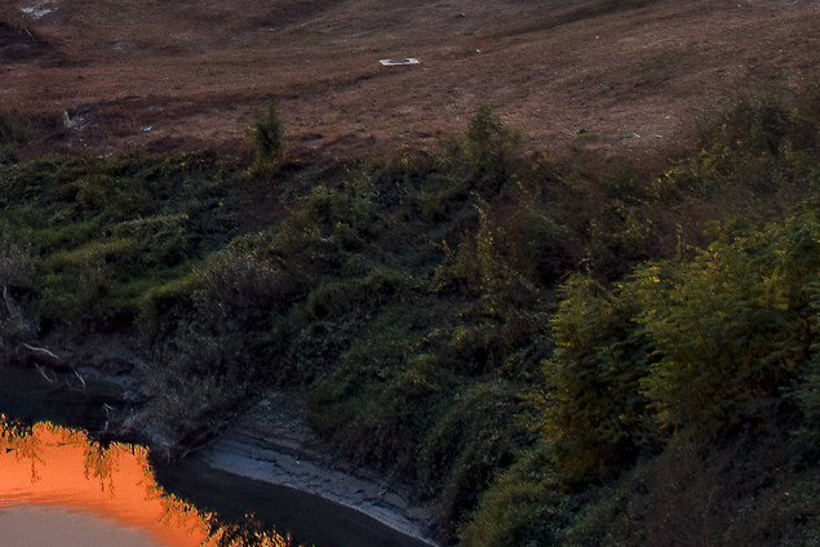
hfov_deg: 19.0
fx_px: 2324
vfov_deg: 12.9
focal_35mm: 102
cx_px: -132
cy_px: -204
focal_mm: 18
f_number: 8
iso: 100
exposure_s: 1.3
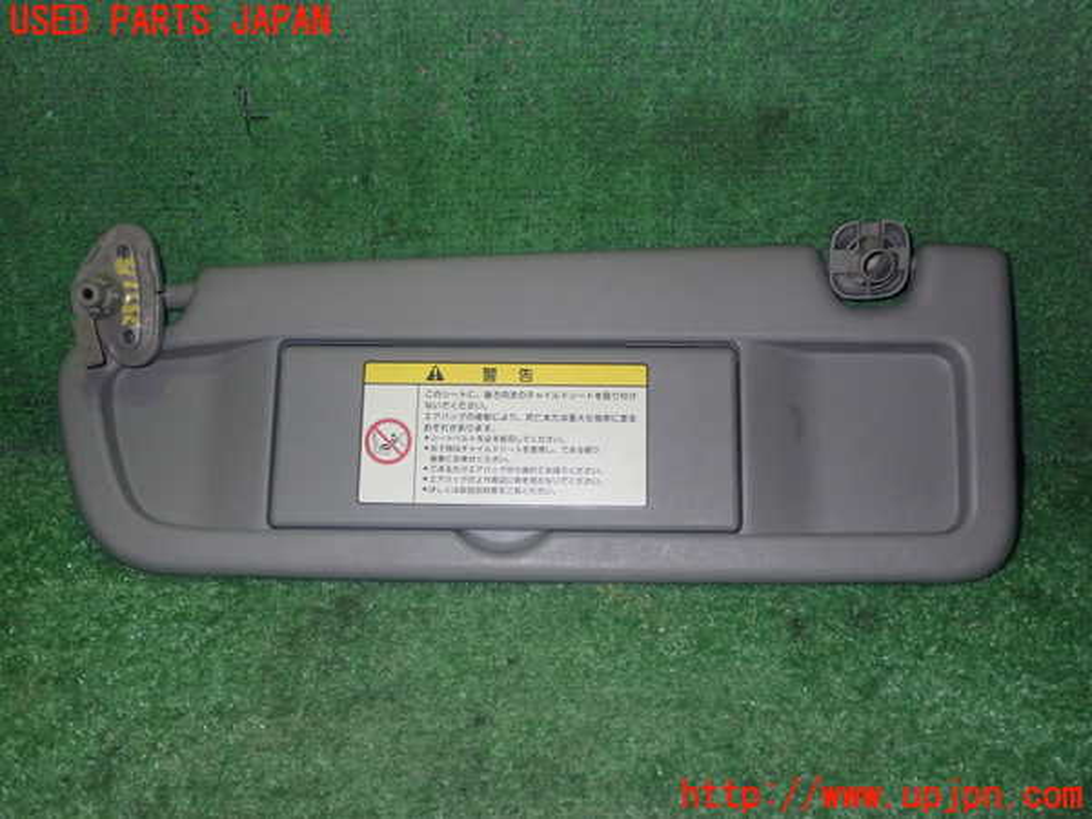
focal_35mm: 36
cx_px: 546
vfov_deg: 39.7
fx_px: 1136
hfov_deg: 51.4
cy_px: 410
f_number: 7.1
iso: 640
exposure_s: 1/40
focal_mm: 6.37
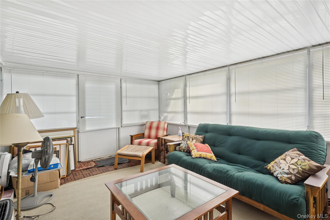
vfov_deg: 68.9
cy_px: 110
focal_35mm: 18
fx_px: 160
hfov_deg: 91.6
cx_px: 165
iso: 640
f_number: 8
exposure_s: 1/125
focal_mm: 17.5
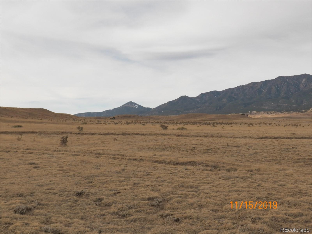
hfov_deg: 38.2
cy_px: 117
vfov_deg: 29.1
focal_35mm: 50
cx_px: 156
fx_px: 451
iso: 125
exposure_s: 1/1600
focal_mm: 8.9
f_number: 4
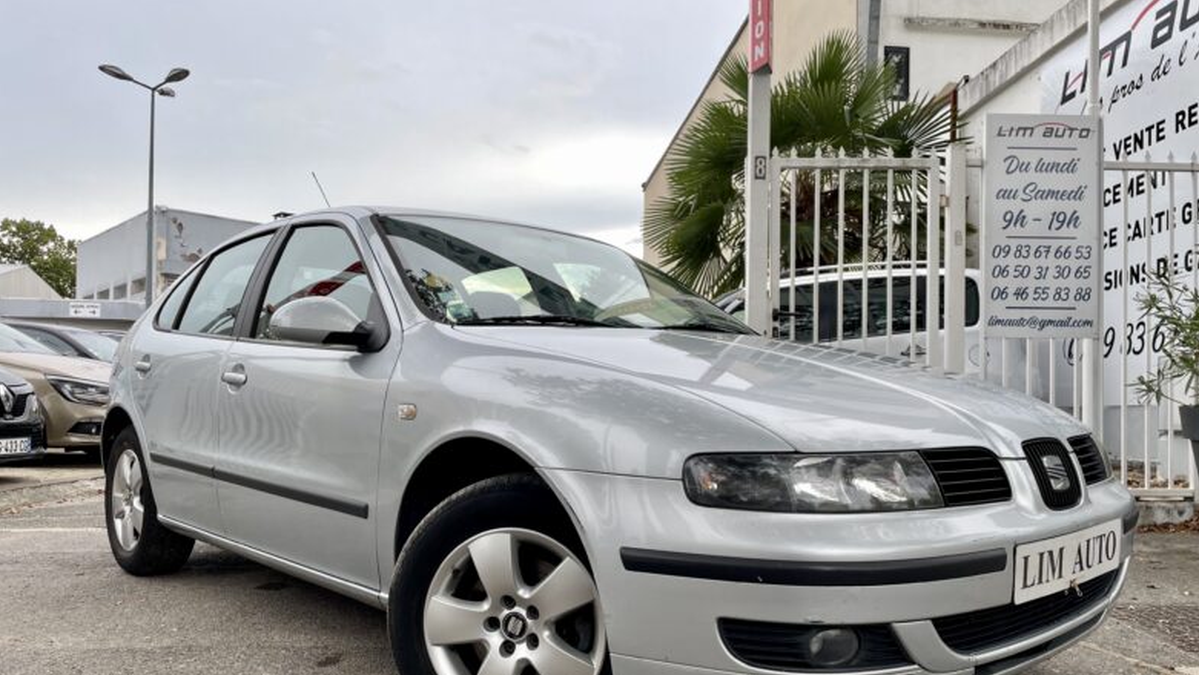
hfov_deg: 66.0
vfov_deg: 40.0
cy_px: 410
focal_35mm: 29
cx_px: 613
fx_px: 922
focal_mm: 4.2
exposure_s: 1/147
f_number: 1.6
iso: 32
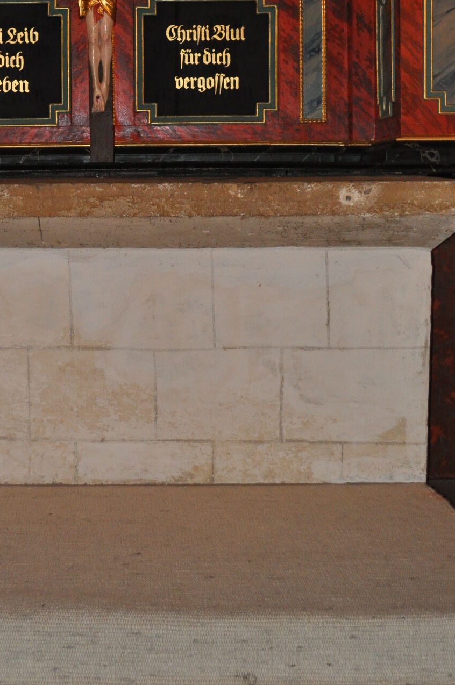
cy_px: 243
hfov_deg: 20.6
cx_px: 96
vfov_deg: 30.8
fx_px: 1236
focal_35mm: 65
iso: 800
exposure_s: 1/60
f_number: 4
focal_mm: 24
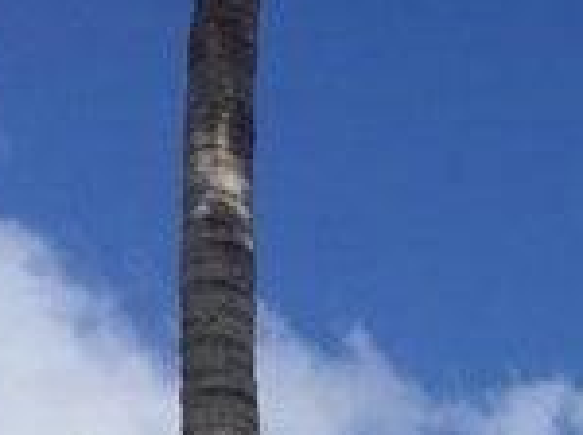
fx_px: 2774
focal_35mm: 165
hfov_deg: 10.8
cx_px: 1226
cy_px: 1208
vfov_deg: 8.0
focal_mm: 4.15
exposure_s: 1/2639
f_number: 2.2
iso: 32
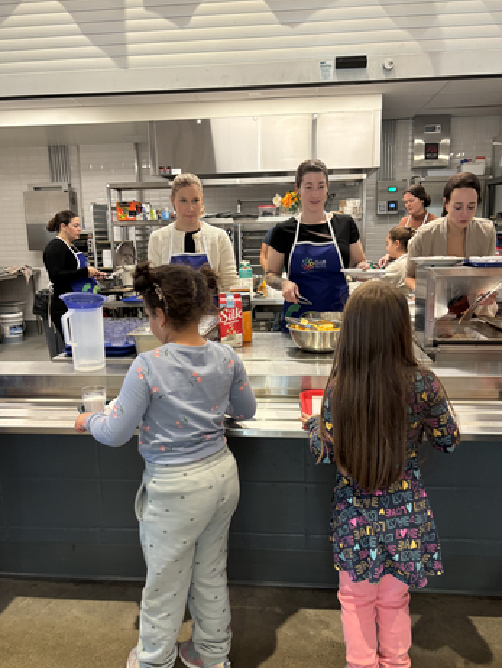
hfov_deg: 51.4
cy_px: 335
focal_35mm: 27
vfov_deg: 65.3
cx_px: 256
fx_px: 522
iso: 200
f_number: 1.6
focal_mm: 5.96
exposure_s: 1/60
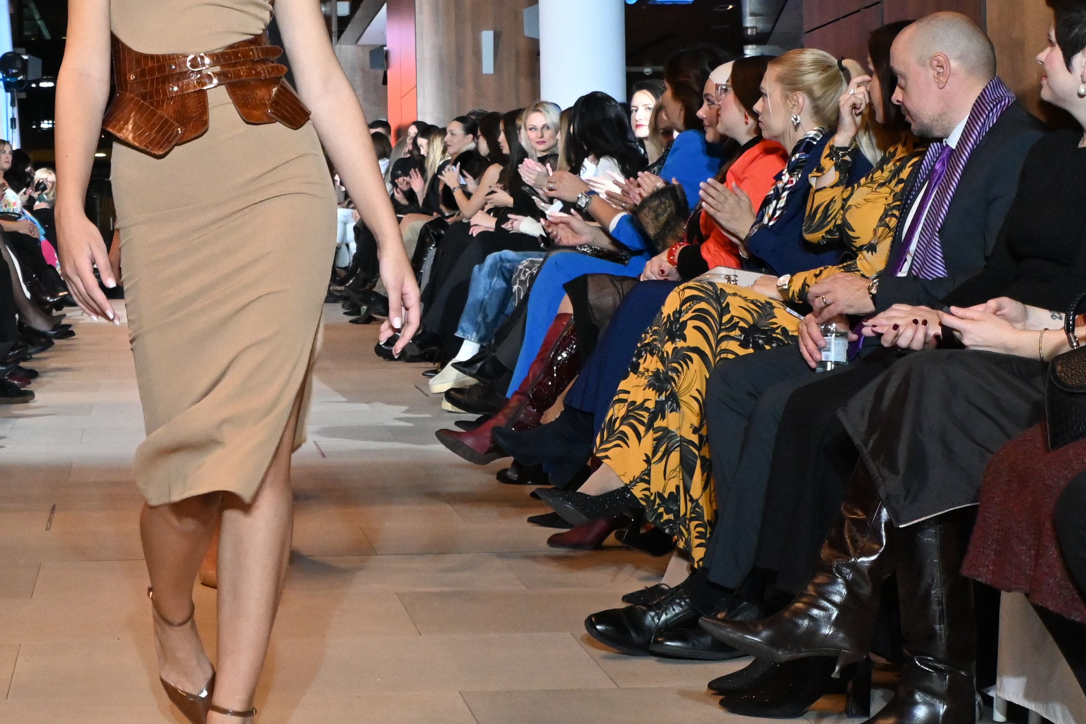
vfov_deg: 15.7
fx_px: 2624
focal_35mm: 87
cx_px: 135
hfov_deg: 22.9
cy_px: 216
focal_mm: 28
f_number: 5.6
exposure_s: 1/125
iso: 3200
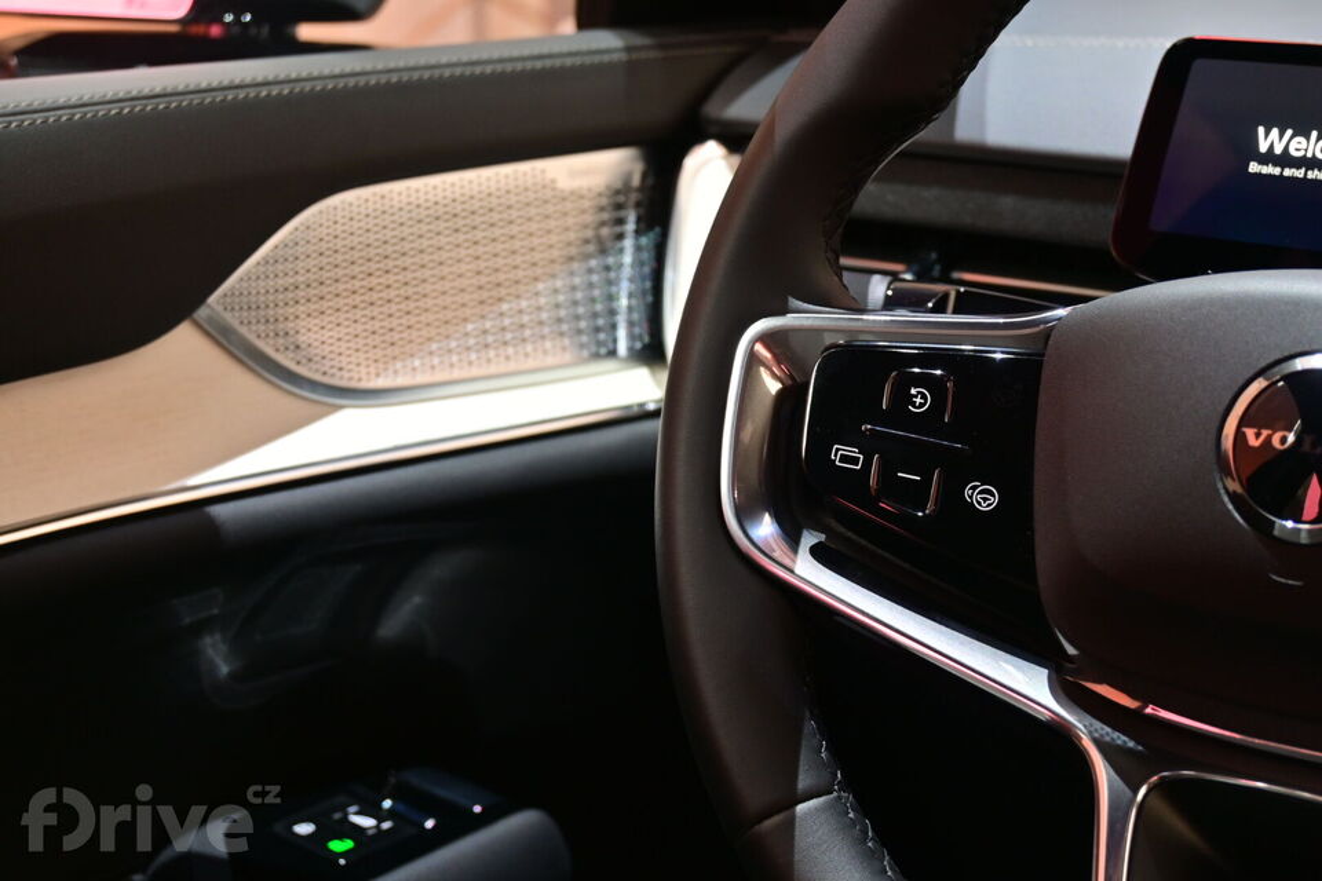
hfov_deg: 32.6
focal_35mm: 62
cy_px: 440
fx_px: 2258
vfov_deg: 22.1
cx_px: 661
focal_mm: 41
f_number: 6.3
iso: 500
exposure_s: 1/20
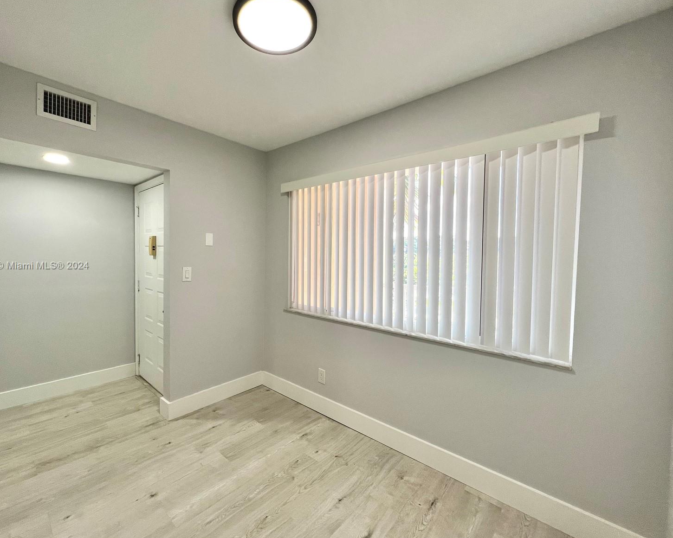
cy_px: 266
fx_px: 279
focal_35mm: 14
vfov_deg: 88.0
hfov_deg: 100.5
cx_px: 311
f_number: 1.8
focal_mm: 1.57
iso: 64
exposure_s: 1/120
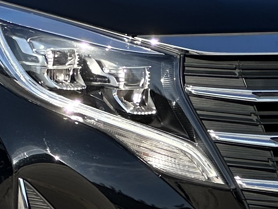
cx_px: -52
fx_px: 3342
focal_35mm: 416
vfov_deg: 3.6
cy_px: 95
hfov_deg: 4.7
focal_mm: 9
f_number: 2.8
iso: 32
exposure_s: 1/645
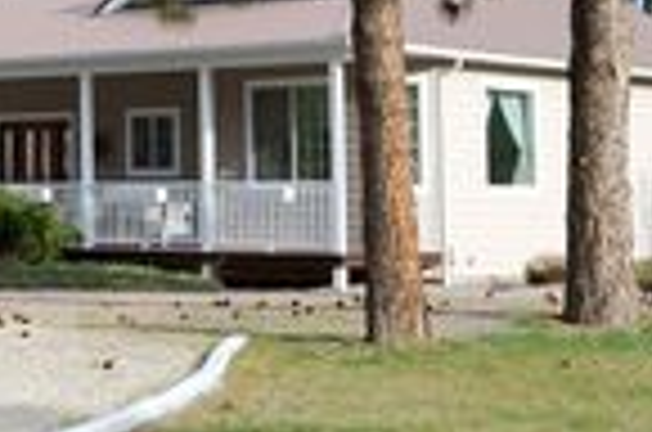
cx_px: -184
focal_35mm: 121
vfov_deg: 11.1
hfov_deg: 16.1
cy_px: -34
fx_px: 2187
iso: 160
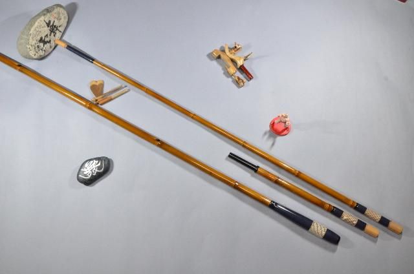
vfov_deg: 31.8
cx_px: 207
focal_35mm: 42
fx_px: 482
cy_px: 137
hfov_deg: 46.5
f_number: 10
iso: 3200
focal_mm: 28
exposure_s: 1/100
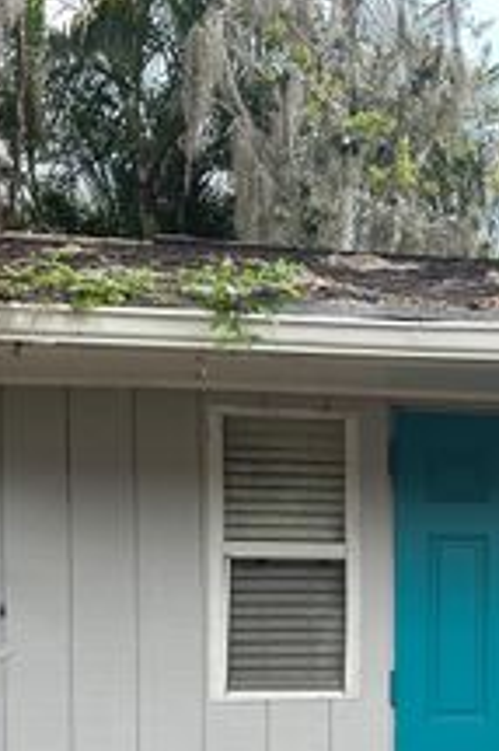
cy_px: 627
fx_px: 1208
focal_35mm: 58
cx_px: 565
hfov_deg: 21.9
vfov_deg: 33.3
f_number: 1.78
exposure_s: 1/452
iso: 80
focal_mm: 6.86
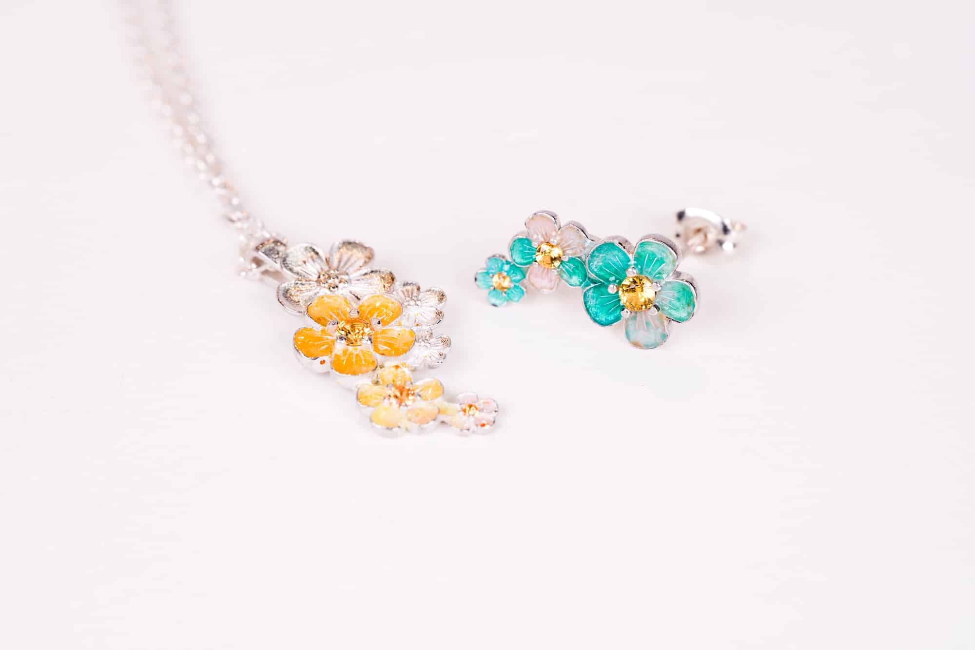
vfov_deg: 13.0
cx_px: 488
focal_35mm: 105
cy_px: 325
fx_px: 2843
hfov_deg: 19.5
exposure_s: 1/50
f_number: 10
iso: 100
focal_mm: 105
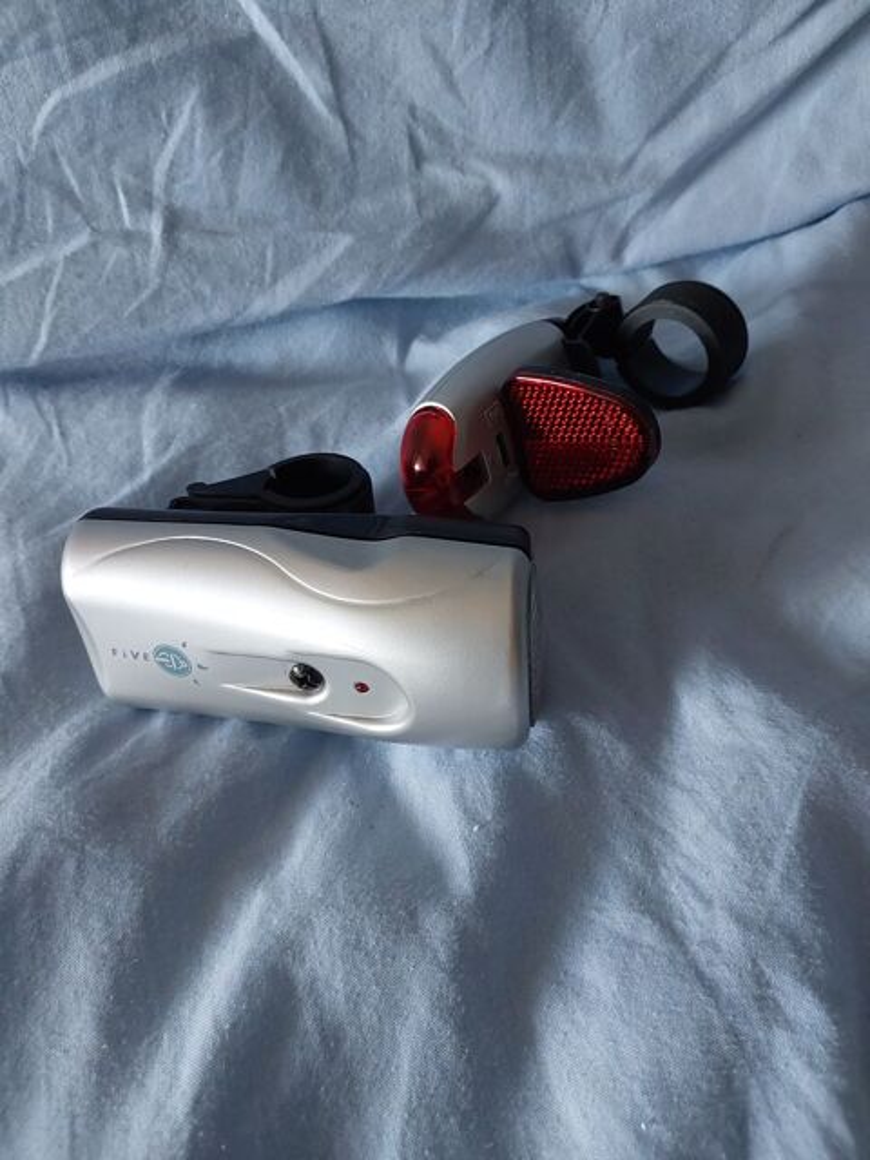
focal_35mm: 30
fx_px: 1005
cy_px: 580
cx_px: 435
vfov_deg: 60.0
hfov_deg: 46.8
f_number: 1.8
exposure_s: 1/50
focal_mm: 4.6
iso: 320
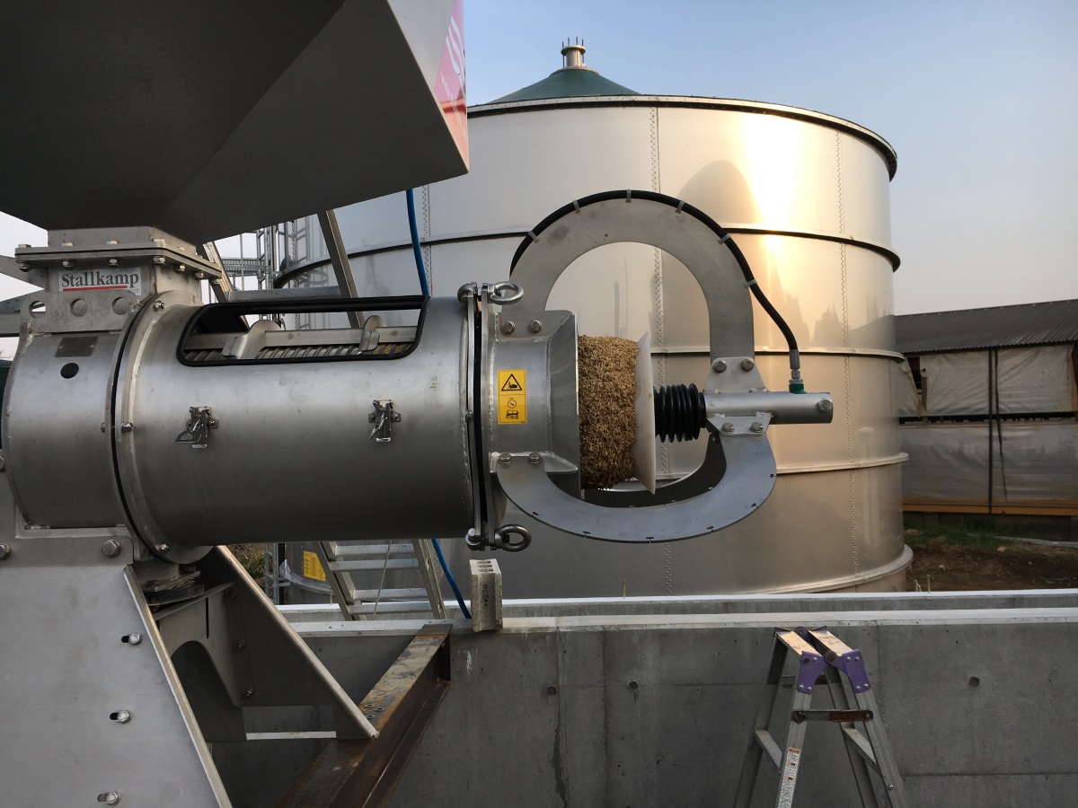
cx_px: 539
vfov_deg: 48.2
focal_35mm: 29
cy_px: 404
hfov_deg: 61.7
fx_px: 903
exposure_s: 1/680
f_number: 2.2
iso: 25
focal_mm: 4.15
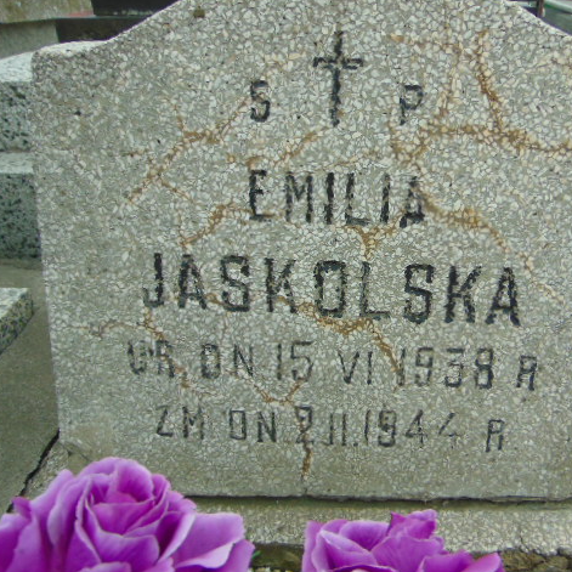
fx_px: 561
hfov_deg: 53.5
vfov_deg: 54.0
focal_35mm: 30
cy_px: 287
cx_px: 352
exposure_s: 1/640
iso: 80
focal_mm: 4.5
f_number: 3
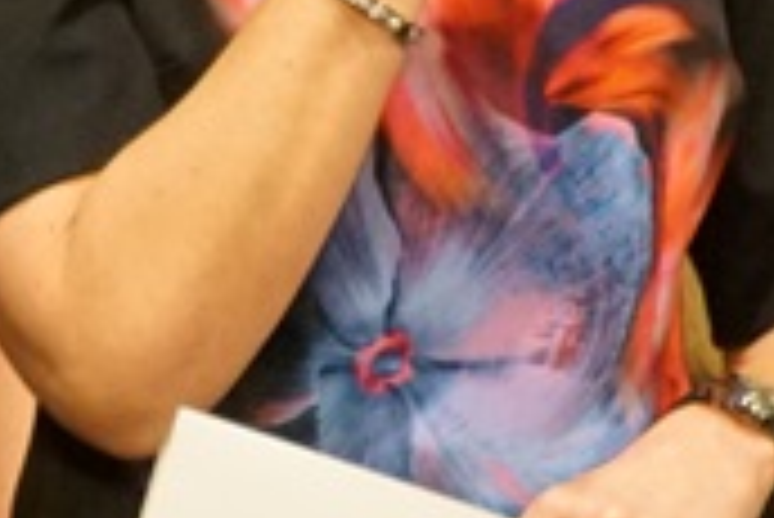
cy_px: 155
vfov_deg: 0.8
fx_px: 37505
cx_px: 418
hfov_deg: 1.2
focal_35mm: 1743
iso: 3200
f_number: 6.3
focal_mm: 200
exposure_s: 1/125
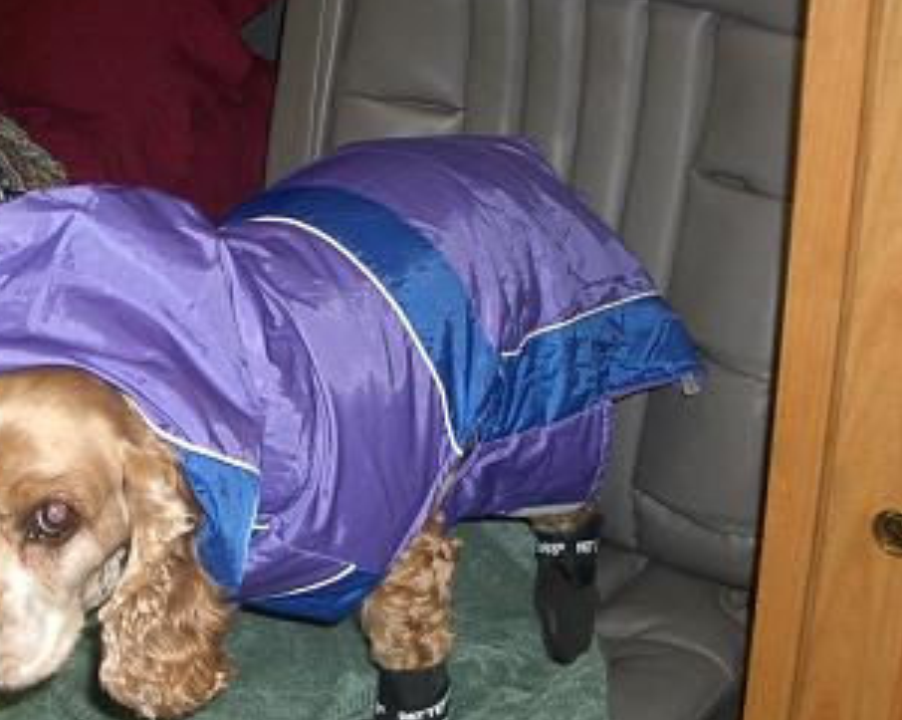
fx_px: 1547
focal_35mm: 58
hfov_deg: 32.4
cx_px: 338
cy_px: 442
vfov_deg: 26.1
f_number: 2.6
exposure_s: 1/40
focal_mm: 5.8
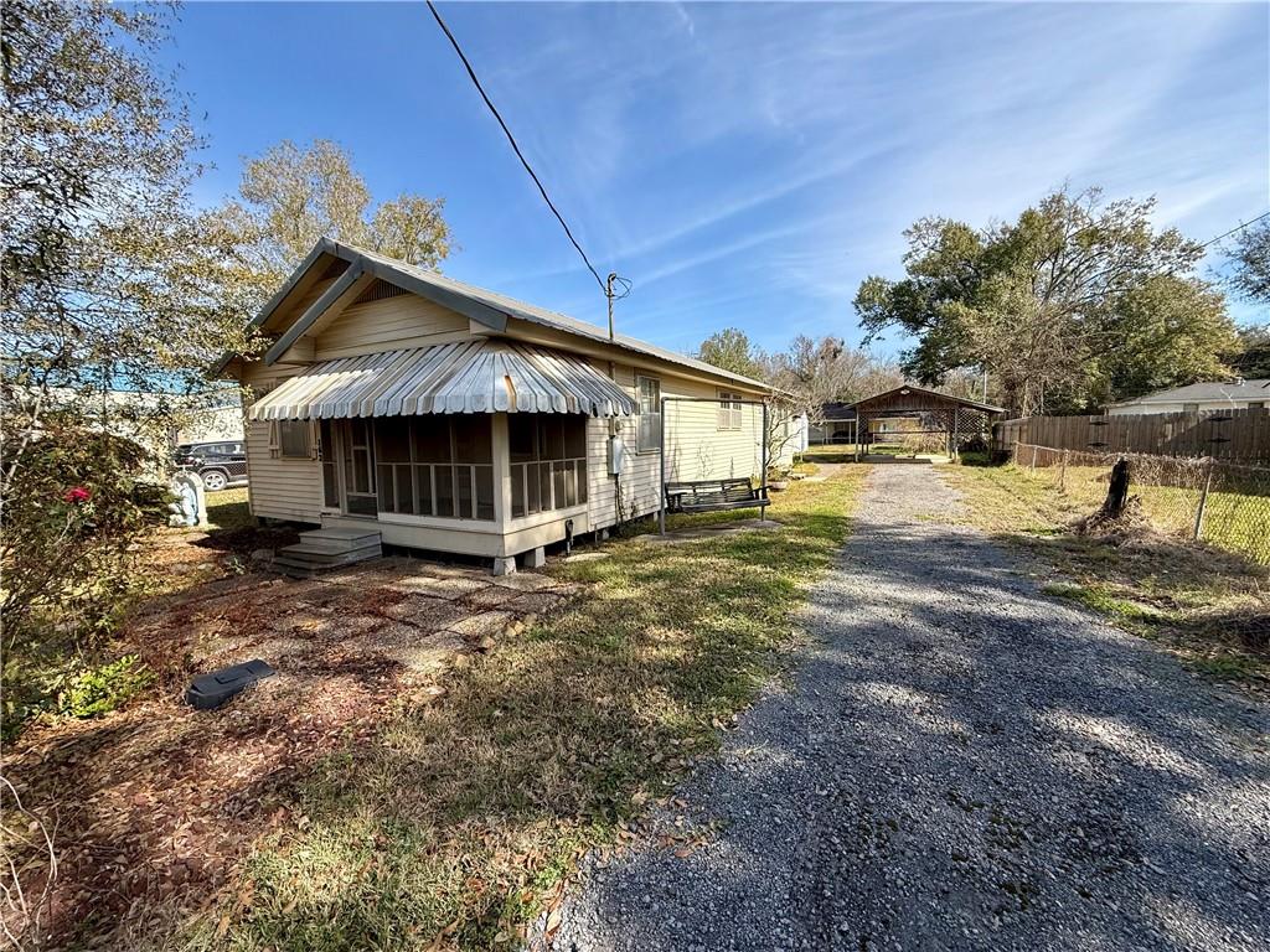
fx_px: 514
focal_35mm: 14
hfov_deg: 102.1
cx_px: 635
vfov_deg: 85.7
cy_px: 476
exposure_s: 1/1068
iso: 50
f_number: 2.2
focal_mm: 2.22
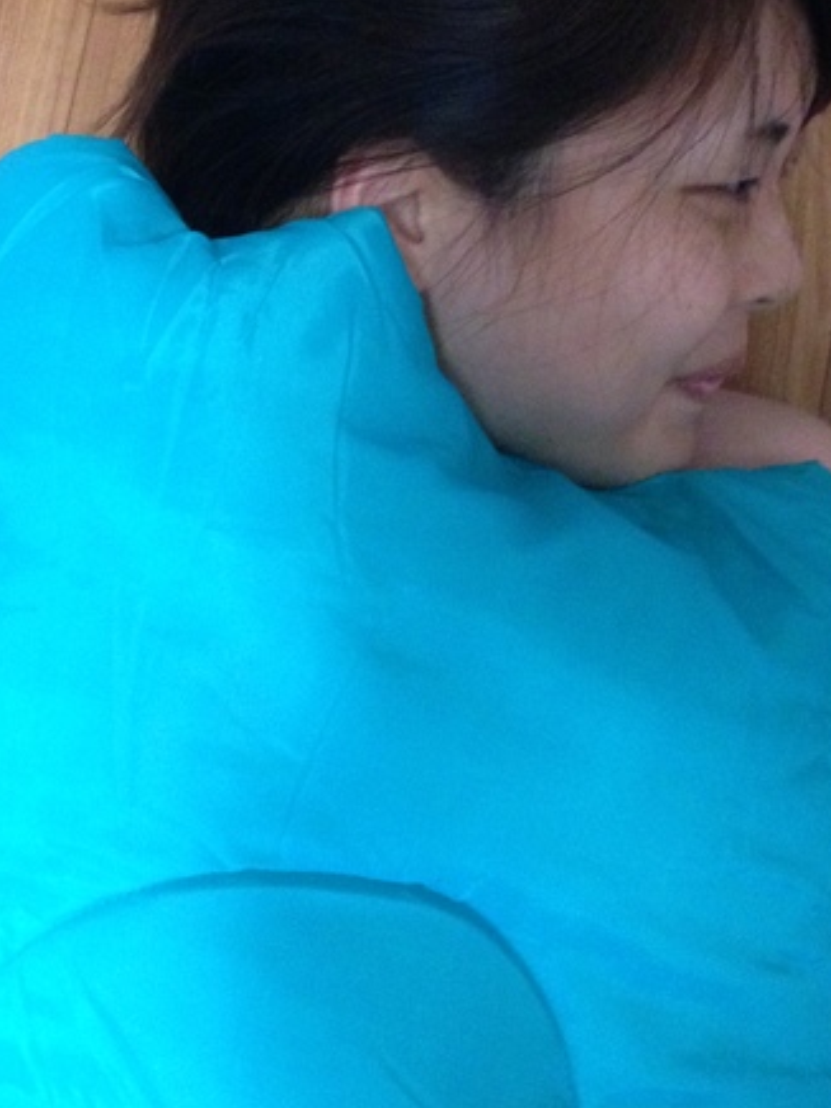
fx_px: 1856
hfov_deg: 25.1
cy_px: 423
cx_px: 299
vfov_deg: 33.1
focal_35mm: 58
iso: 500
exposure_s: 1/15
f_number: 2.4
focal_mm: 4.12
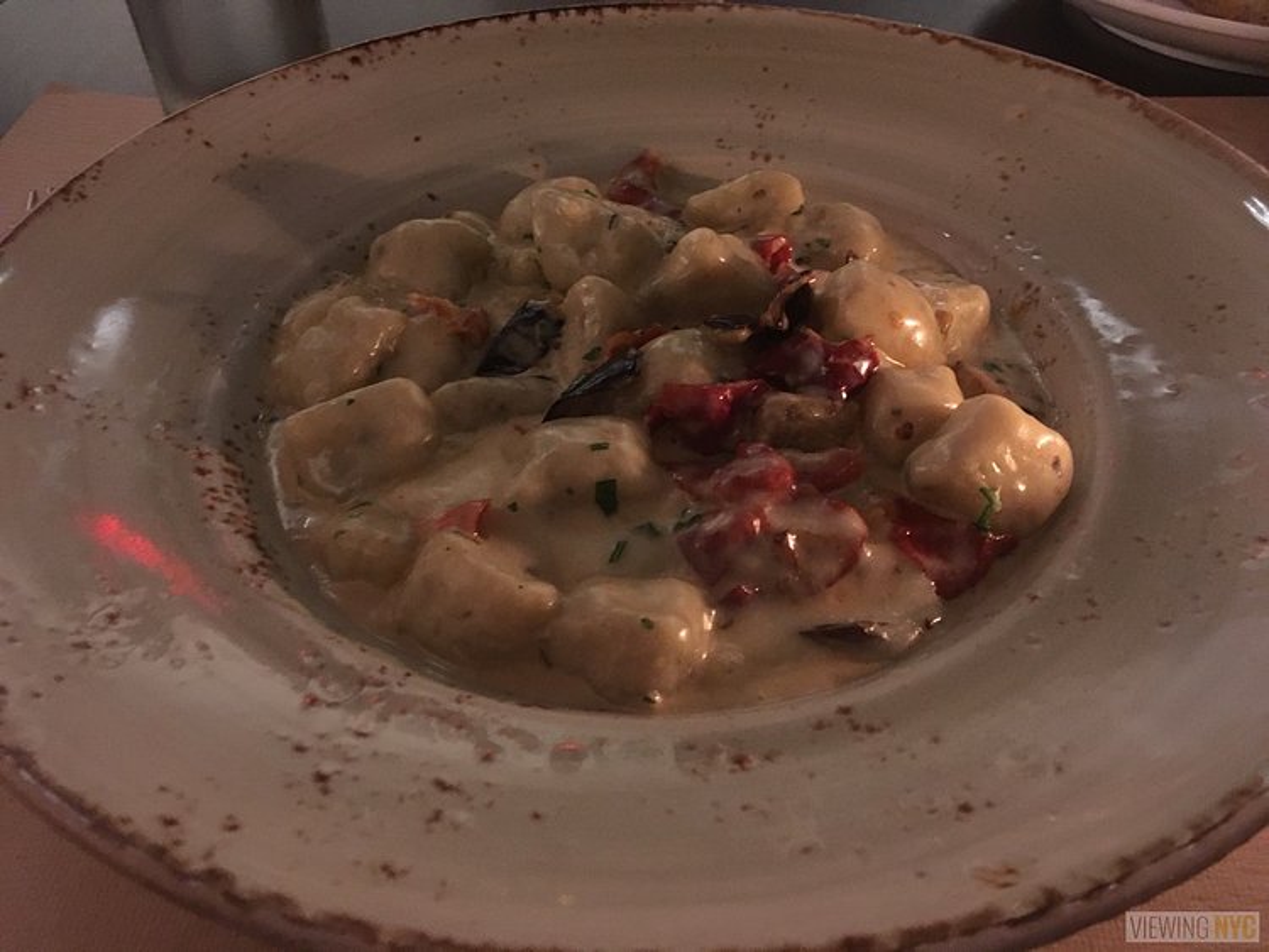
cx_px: 634
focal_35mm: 29
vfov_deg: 48.3
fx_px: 1063
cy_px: 476
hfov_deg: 61.6
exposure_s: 1/15
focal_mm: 4.15
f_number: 2.2
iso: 400
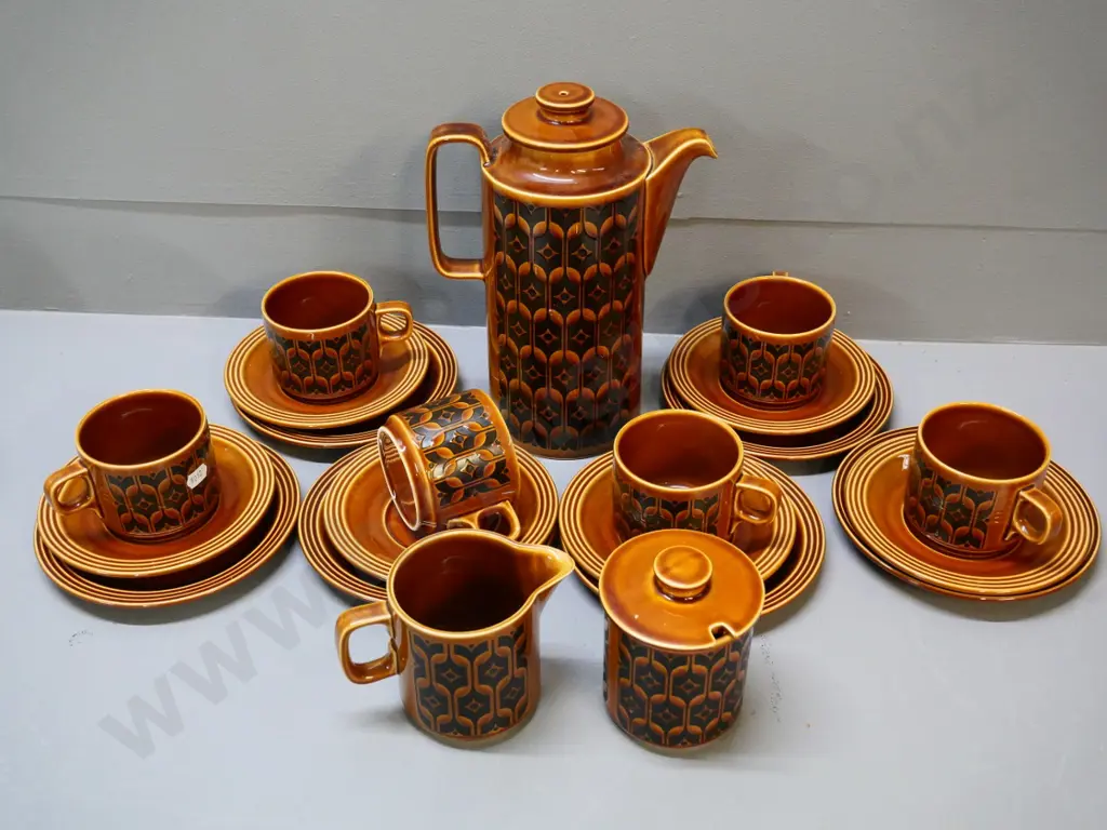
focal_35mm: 40
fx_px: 1279
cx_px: 554
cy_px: 415
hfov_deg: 46.8
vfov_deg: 36.0
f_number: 5.6
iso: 3200
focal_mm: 20
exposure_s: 1/100
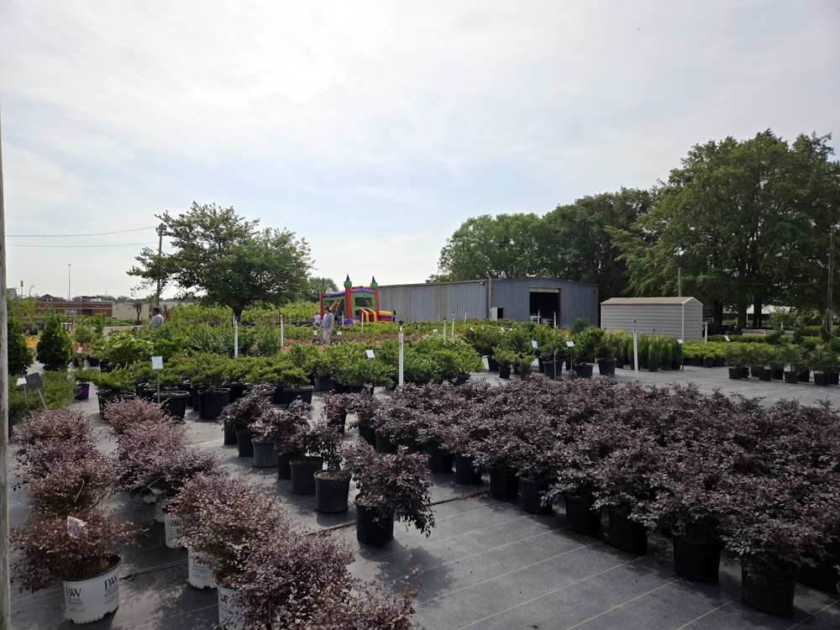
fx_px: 558
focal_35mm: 23
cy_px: 315
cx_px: 420
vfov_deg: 58.9
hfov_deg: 73.9
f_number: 1.8
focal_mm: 5.4
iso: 25
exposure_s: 1/2890
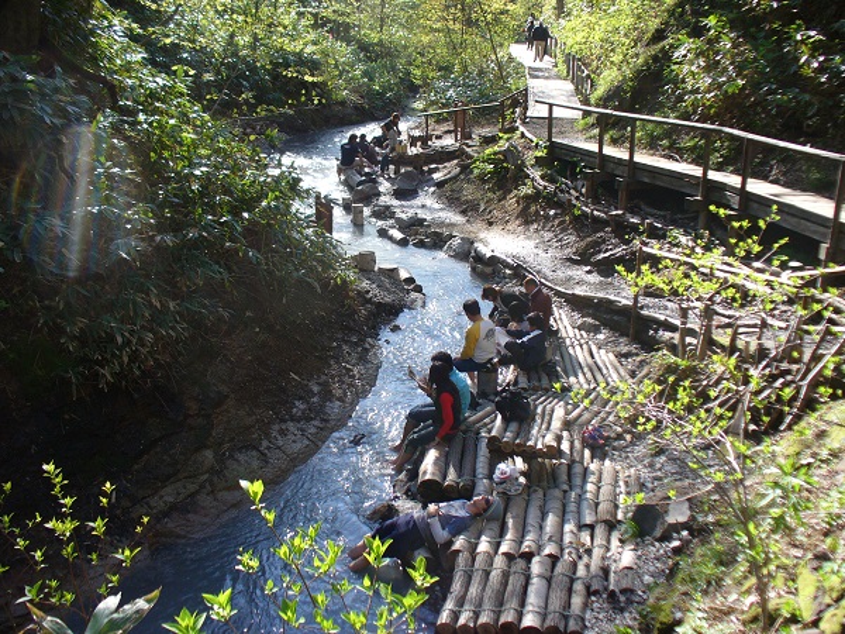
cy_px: 317
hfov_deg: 50.1
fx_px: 903
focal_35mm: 37
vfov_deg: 38.7
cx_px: 422
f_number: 2.8
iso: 80
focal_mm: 6.1
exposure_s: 1/200
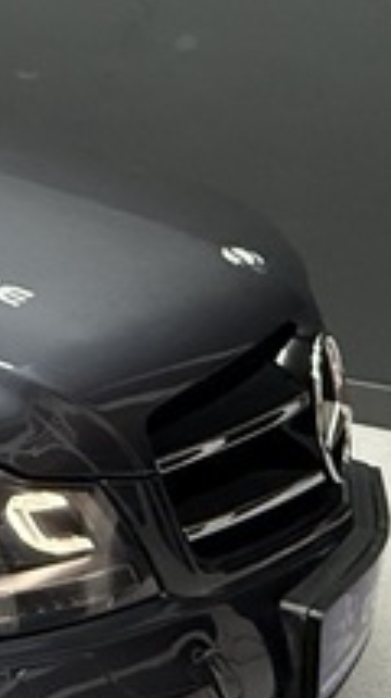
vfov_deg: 28.8
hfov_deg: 13.3
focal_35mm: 73
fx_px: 1349
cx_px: -476
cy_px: 235
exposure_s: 1/100
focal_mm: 2.22
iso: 400
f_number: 2.2
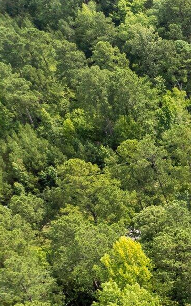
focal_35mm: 79
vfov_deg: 25.2
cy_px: 287
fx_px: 658
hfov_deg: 12.3
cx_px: 486
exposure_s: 1/120
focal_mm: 8.38
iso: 100
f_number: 2.8
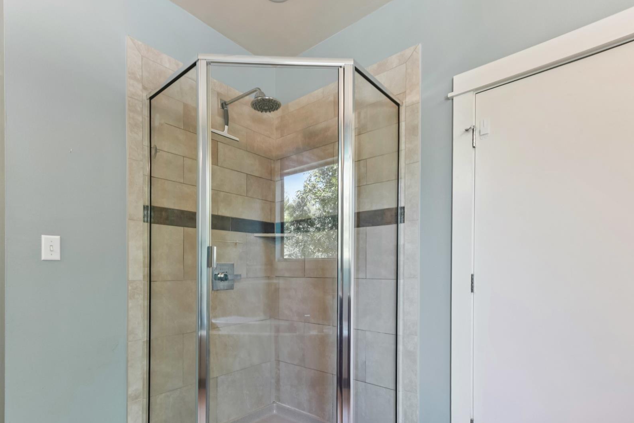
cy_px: 266
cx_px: 290
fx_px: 317
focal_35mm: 18
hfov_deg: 89.8
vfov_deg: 66.3
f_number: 8
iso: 400
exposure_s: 1/6
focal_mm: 14
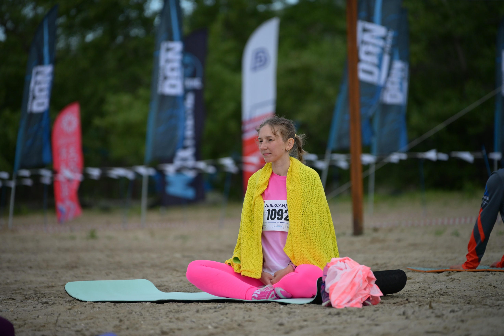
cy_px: 168
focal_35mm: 150
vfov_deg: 9.1
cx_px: 252
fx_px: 2100
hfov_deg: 13.7
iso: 1000
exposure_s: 1/4000
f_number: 2.8
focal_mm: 150
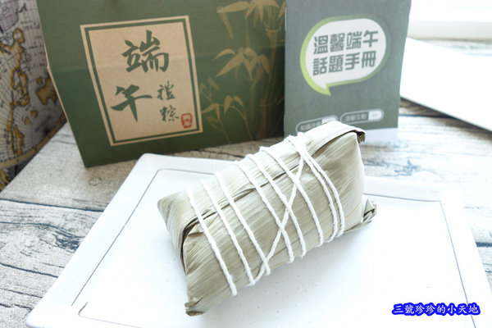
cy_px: 164
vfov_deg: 46.4
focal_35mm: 28
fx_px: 383
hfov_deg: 65.5
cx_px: 246
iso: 125
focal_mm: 10.4
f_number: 4
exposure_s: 1/20
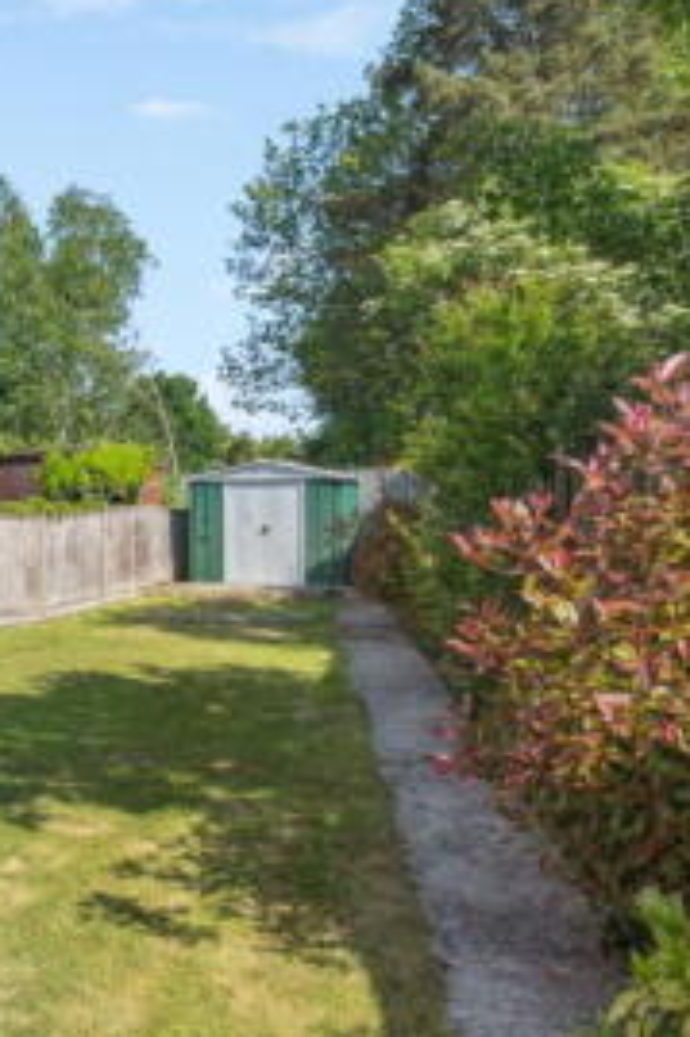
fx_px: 1123
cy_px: 576
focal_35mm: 39
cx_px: -233
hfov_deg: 27.7
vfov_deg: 49.5
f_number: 8
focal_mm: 16
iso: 200
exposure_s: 1/500
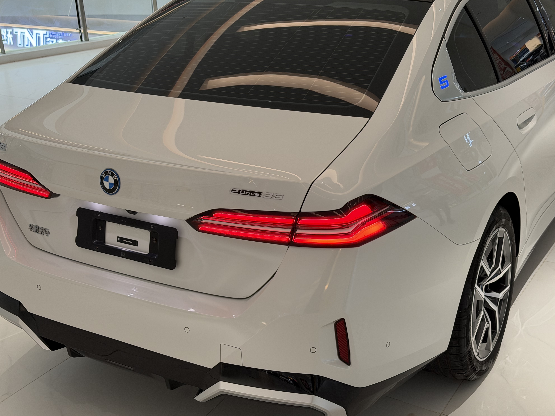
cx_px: 273
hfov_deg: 38.9
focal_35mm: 49
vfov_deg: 29.7
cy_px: 204
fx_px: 786
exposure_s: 1/100
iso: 100
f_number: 1.78
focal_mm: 6.76
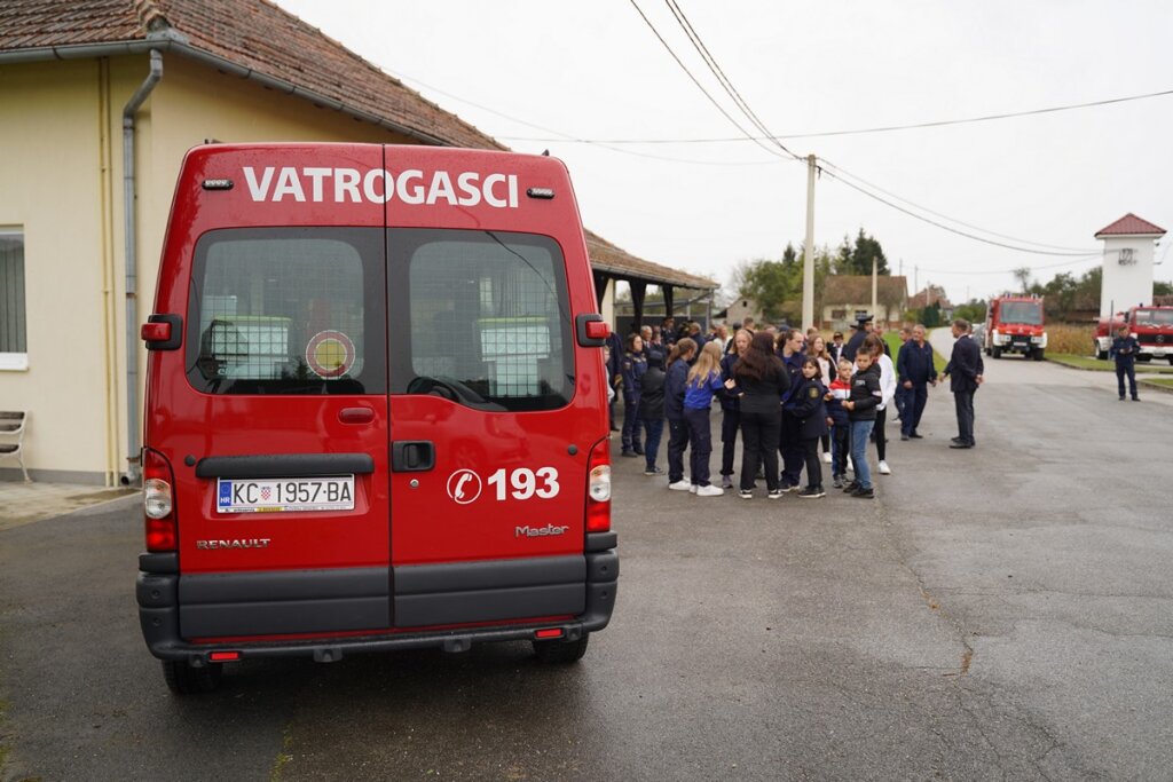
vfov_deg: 40.0
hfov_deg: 57.2
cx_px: 586
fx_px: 1075
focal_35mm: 33
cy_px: 391
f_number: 2.8
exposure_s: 1/250
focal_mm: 33
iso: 100
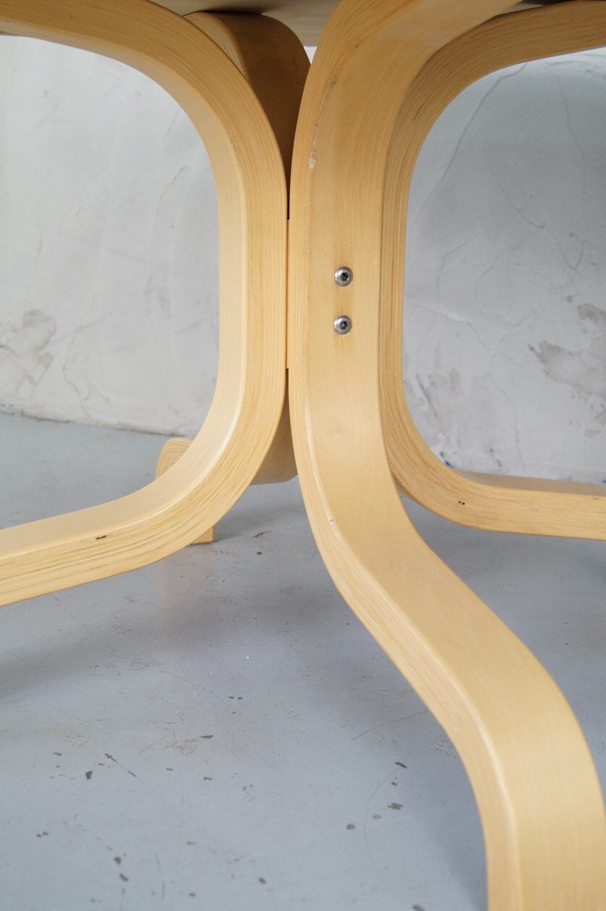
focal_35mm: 45
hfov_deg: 29.8
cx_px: 303
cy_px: 456
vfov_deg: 43.6
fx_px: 1137
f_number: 5.6
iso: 400
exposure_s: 1/25
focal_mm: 30
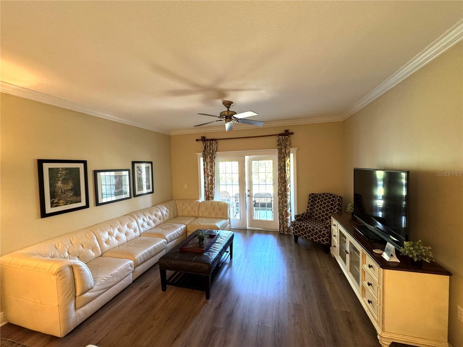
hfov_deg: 102.1
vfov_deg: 85.7
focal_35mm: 14
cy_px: 174
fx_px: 187
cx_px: 232
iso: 250
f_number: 2.2
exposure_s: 1/60
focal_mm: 2.22
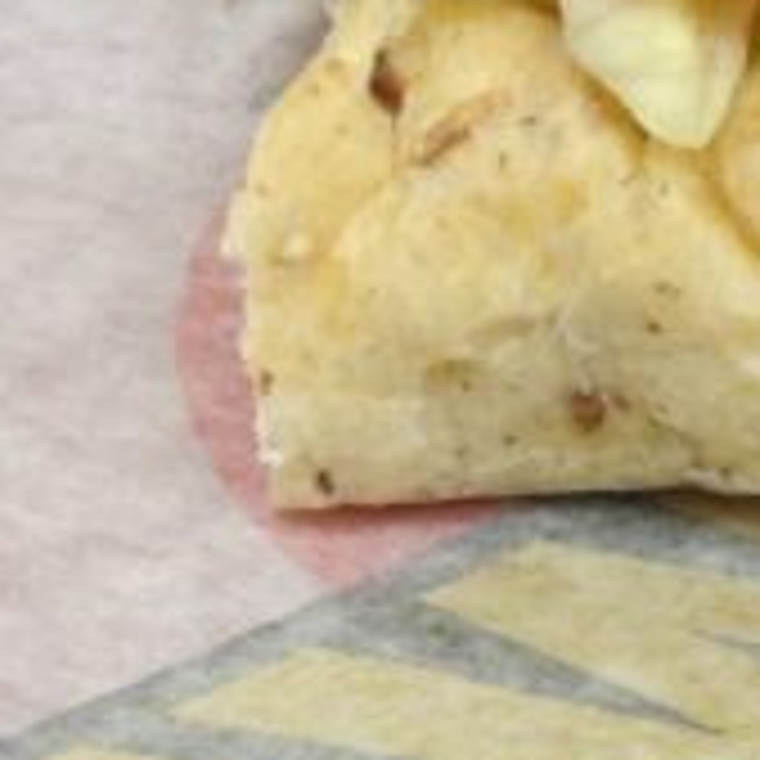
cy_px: -340
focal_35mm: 139
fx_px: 3453
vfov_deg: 12.0
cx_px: 1700
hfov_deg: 11.0
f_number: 2.4
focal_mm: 4.28
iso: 80
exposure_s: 1/20
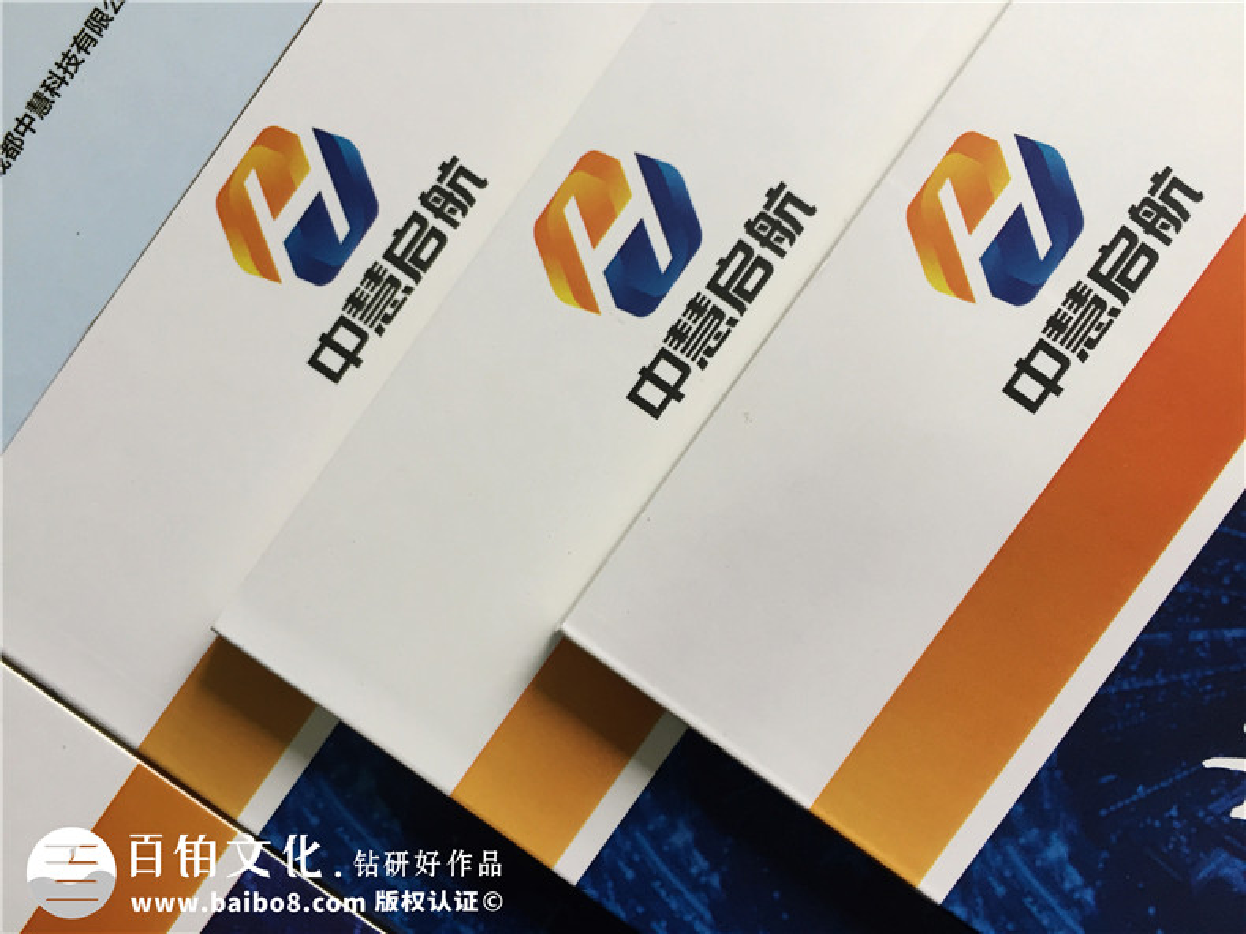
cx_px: 623
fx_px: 1044
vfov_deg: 48.2
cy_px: 467
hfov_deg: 61.7
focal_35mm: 29
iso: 50
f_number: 2.2
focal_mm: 4.15
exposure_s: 1/33
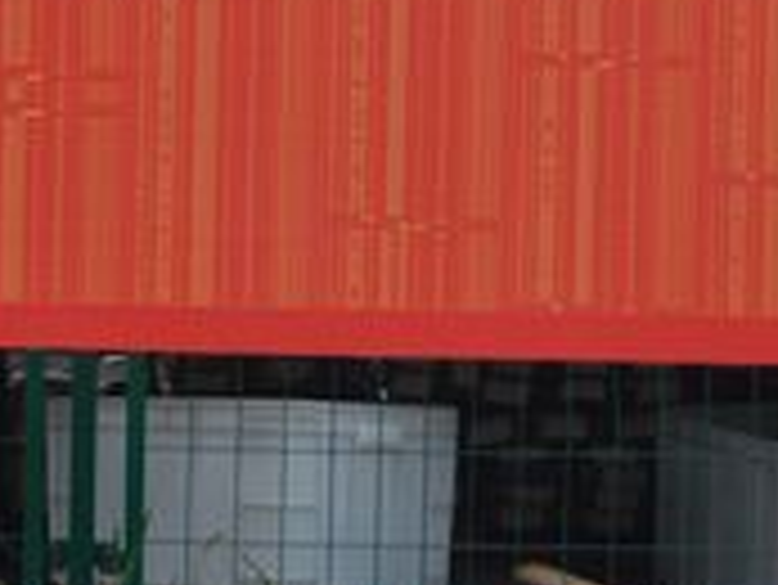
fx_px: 3823
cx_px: 117
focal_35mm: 170
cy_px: -252
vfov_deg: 8.6
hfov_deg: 11.6
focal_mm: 34
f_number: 5
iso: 720
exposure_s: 1/60
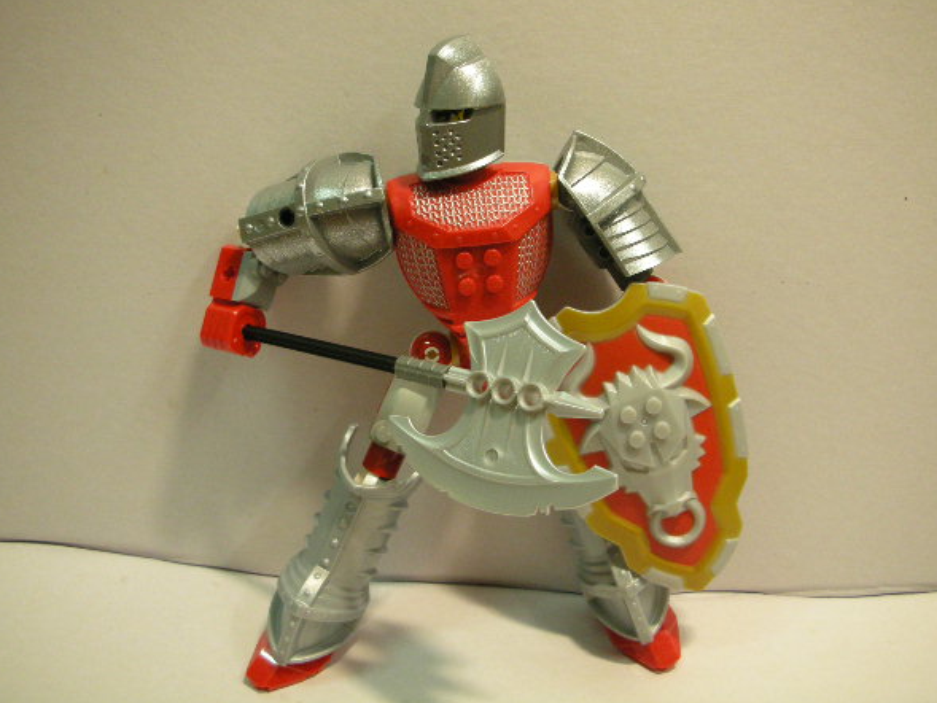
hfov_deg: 49.0
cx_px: 458
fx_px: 1029
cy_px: 324
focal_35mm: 38
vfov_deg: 37.7
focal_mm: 5.8
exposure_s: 1/14.4
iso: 200
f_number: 2.8
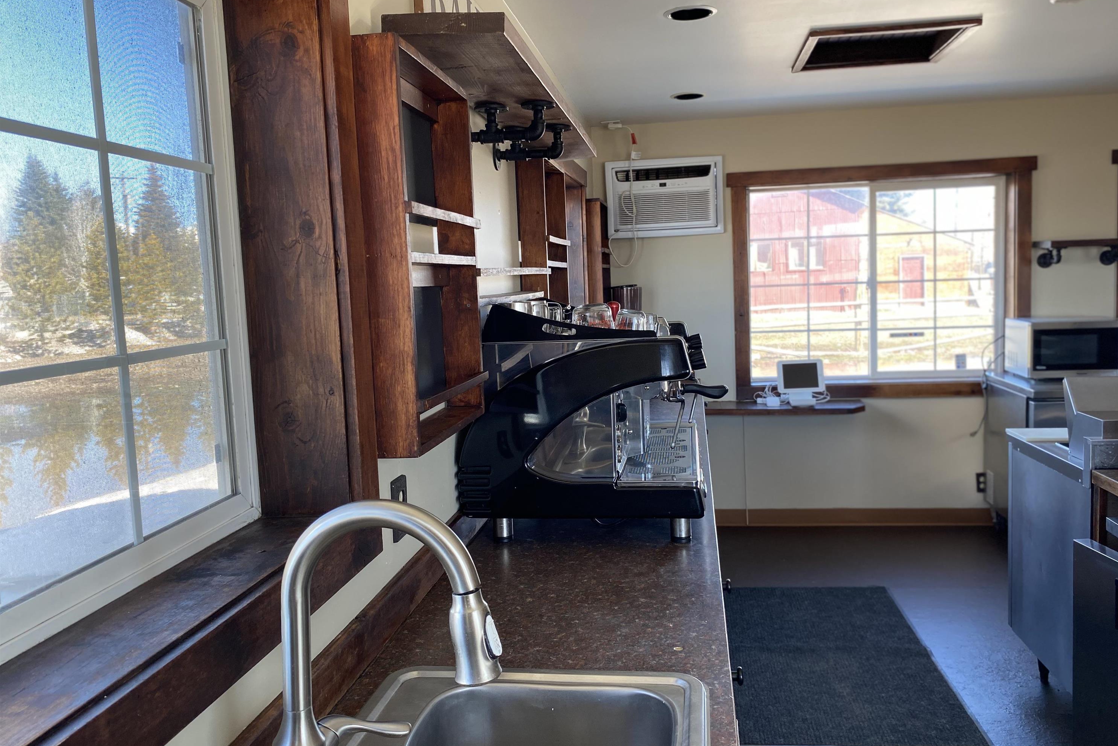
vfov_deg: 46.4
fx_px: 869
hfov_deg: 65.5
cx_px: 578
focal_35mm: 28
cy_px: 363
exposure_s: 1/122
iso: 64
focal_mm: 4.25
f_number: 1.8
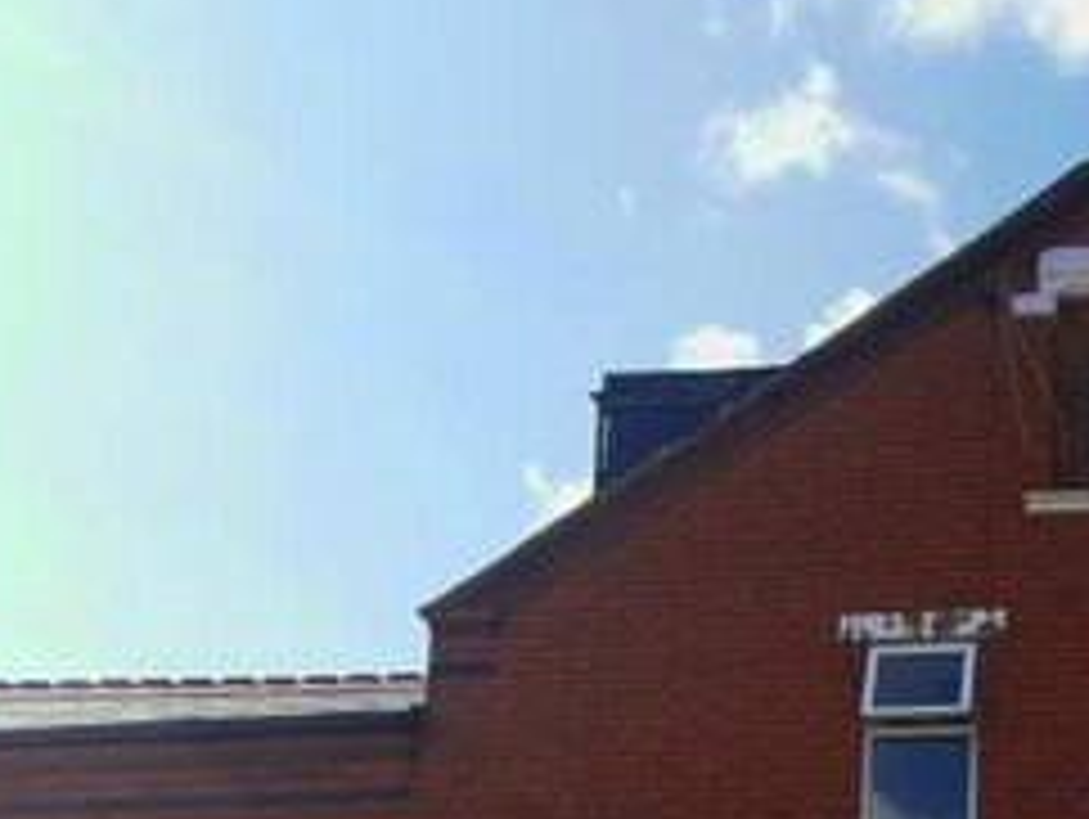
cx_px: 1156
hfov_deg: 32.9
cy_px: 1001
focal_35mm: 52
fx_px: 1638
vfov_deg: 25.1
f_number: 2.2
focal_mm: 2.35
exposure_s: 1/797
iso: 50
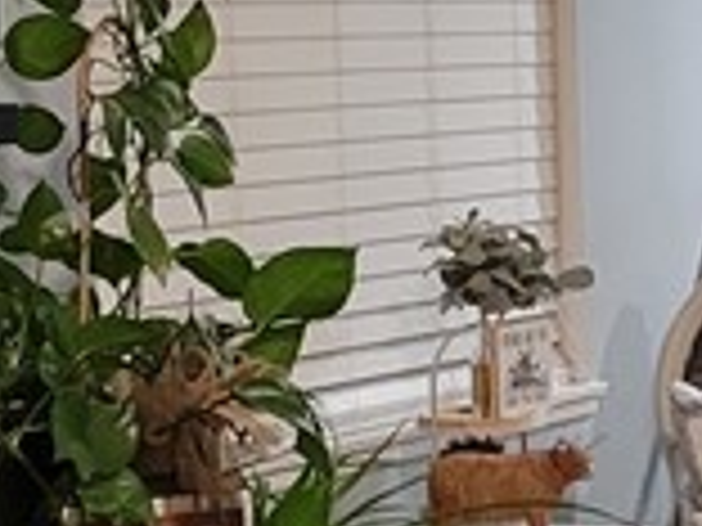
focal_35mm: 171
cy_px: 418
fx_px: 3468
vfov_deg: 8.7
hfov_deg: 11.3
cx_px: 882
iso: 400
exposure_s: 1/40
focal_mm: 5.4
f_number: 1.8
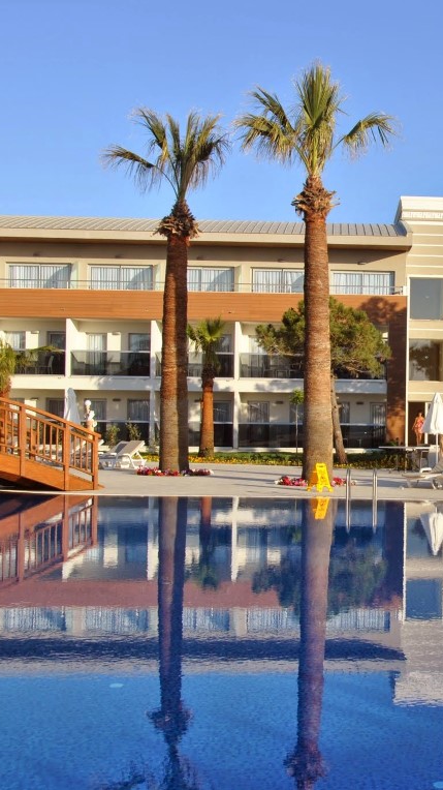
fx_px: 1087
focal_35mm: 52
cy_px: 396
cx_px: 444
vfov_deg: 39.9
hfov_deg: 22.2
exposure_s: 1/200
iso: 100
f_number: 7.1
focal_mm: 22
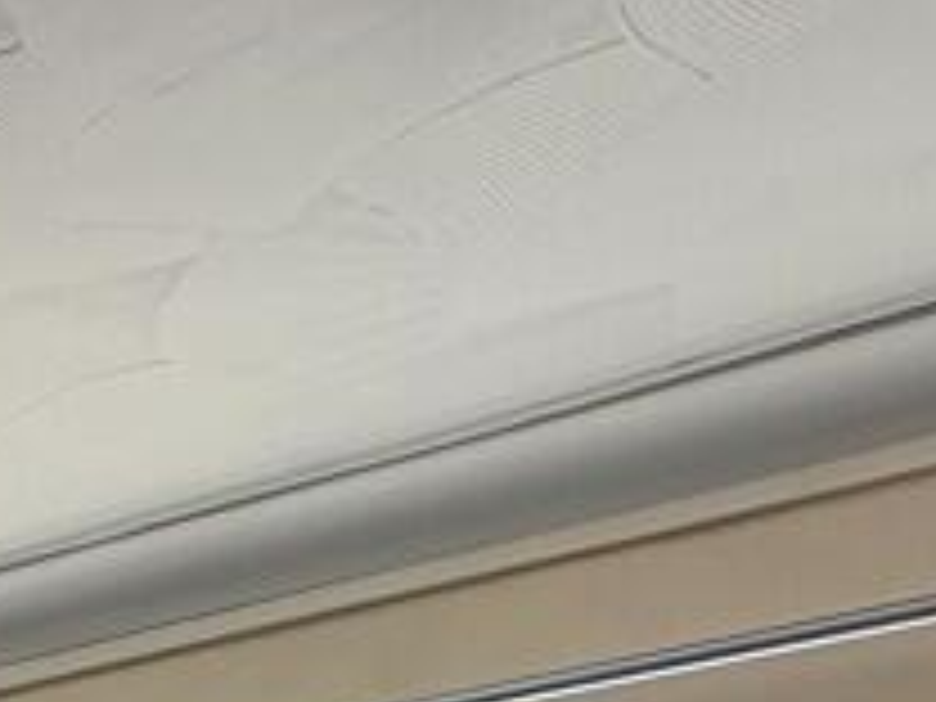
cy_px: 1688
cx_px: -999
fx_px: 1866
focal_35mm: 69
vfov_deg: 14.3
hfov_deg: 17.9
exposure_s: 1/110
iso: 40
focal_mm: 2.22
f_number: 2.2
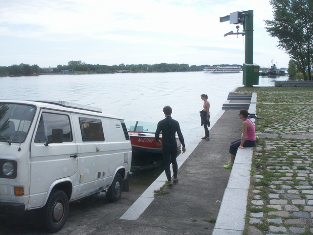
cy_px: 118
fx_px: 335
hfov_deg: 50.1
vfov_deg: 38.7
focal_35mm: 37
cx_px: 156
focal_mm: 7.7
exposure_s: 1/250
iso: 50
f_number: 7.1
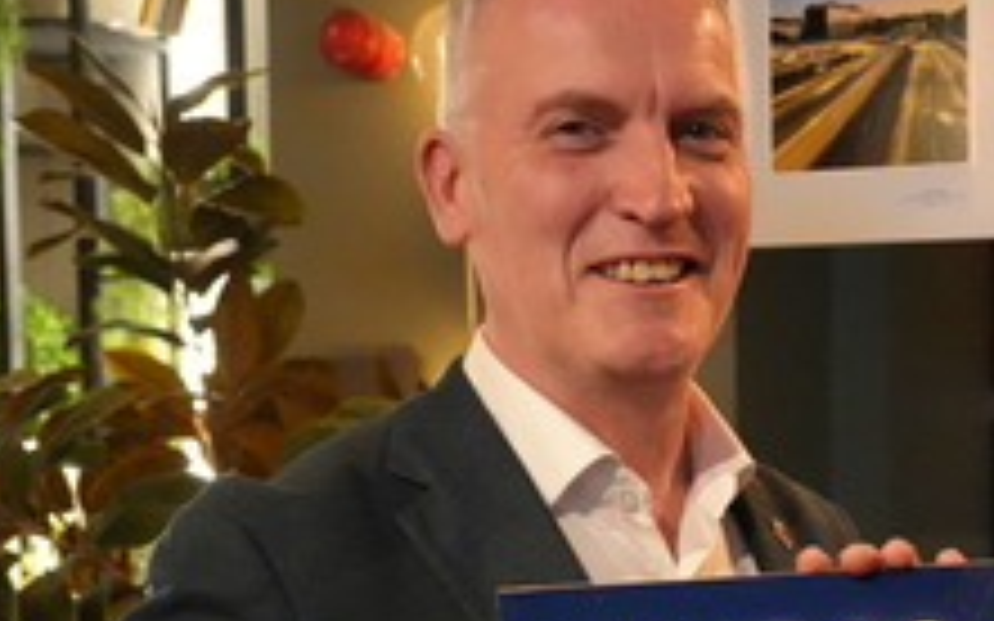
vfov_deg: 17.7
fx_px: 1923
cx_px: 1061
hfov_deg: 26.9
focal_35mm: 71
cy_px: 675
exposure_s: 1/160
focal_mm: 27
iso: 12800
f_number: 3.2
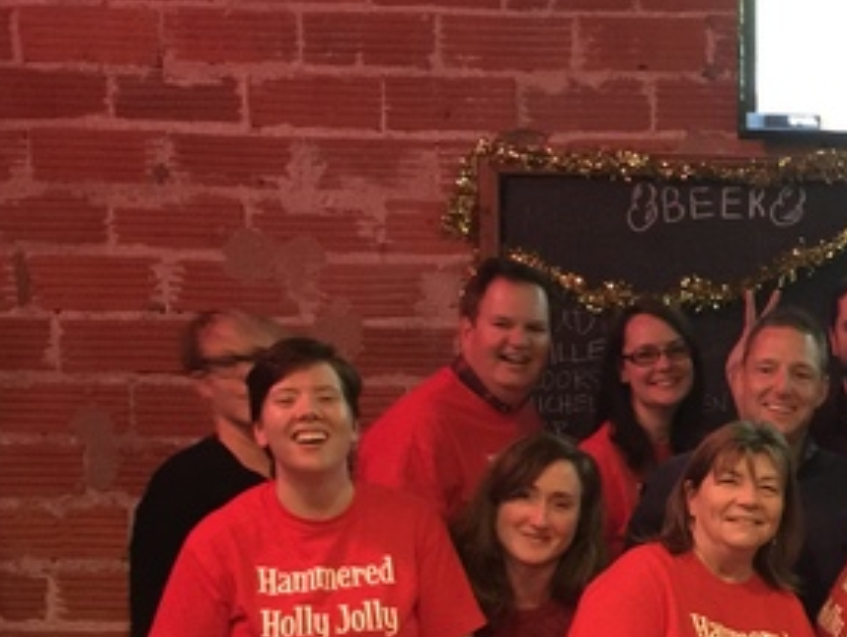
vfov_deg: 19.8
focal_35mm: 73
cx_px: 909
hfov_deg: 25.0
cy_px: 593
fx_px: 1788
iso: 160
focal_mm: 4.15
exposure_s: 1/4
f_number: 2.2
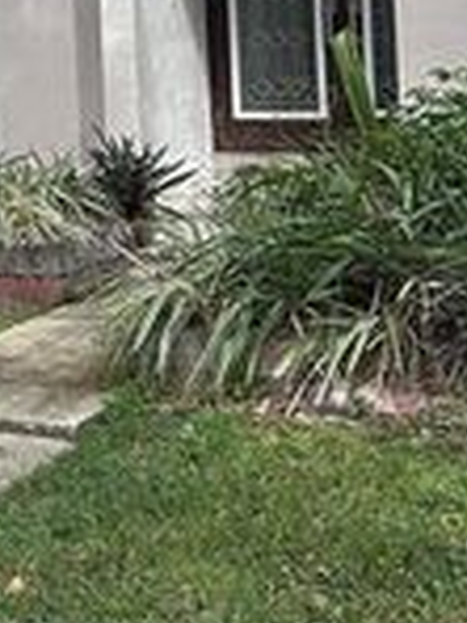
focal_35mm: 117
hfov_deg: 11.8
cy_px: -69
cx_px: -349
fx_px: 2105
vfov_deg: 16.3
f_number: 1.5
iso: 50
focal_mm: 5.7
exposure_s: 1/1431
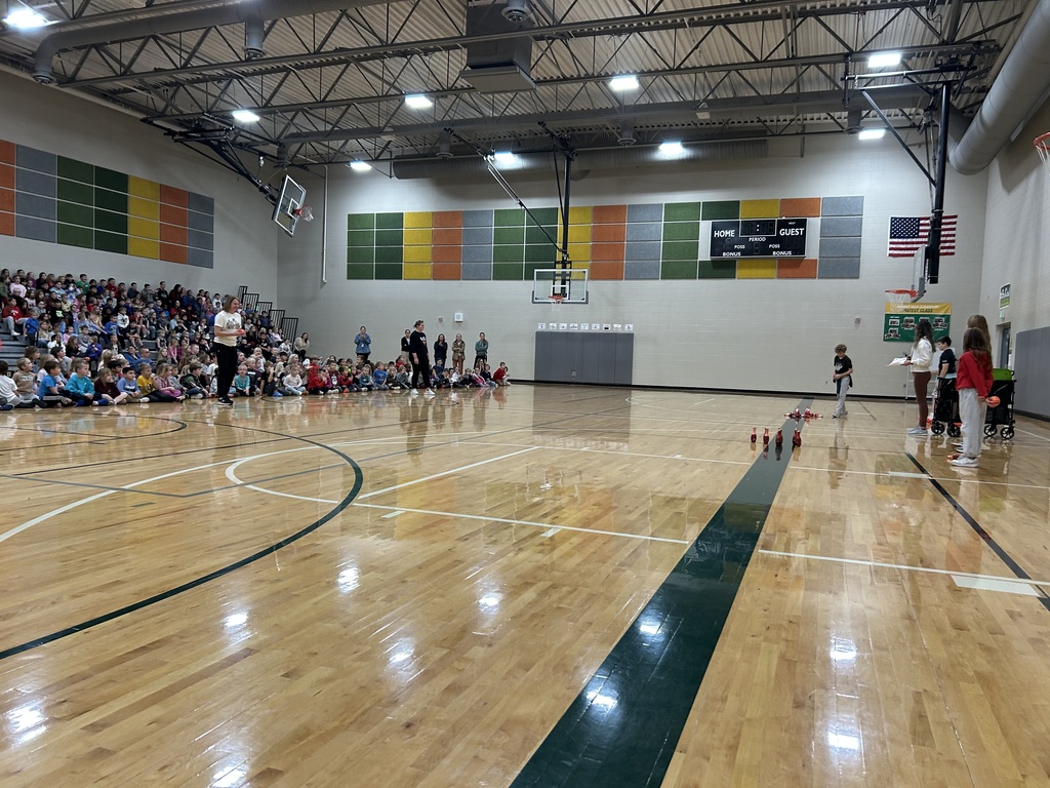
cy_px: 394
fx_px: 789
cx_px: 525
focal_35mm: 26
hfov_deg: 67.3
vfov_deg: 53.1
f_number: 1.5
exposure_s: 1/60
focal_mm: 5.7
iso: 125
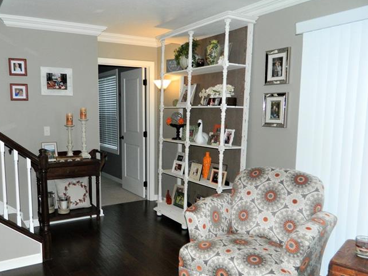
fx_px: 330
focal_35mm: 31
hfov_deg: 57.9
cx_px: 147
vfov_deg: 45.4
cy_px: 155
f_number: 3.1
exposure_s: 1/30
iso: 220
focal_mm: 4.5
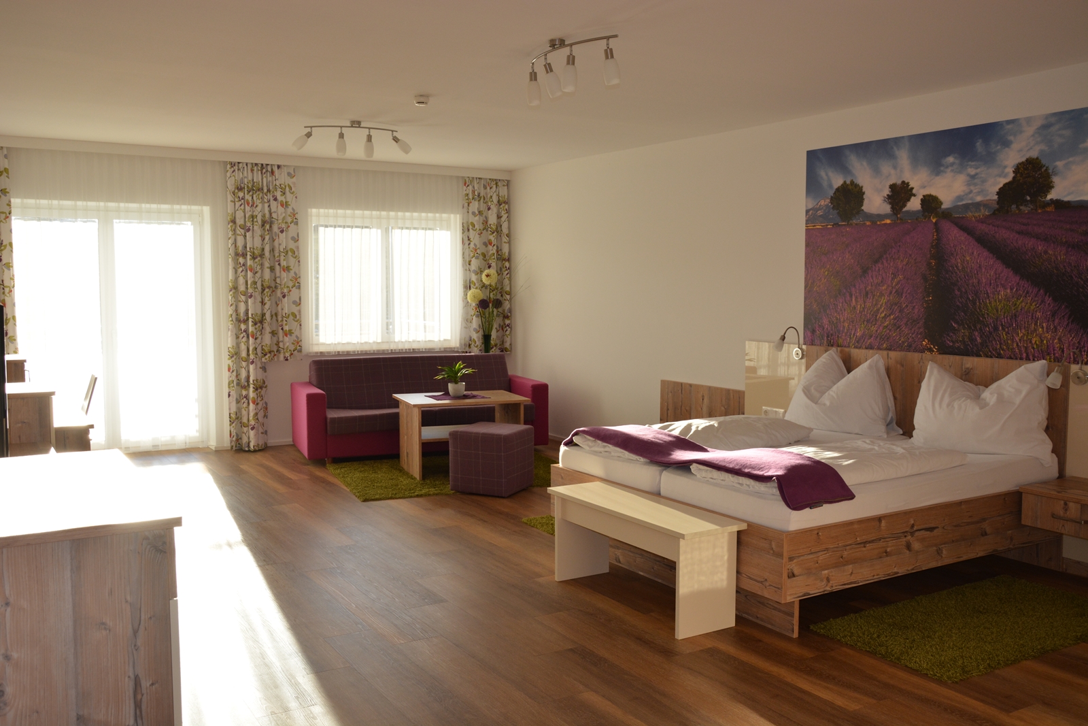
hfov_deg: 57.2
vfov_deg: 40.0
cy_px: 363
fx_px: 997
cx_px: 544
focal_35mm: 33
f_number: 5
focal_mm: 22
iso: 400
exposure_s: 1/200
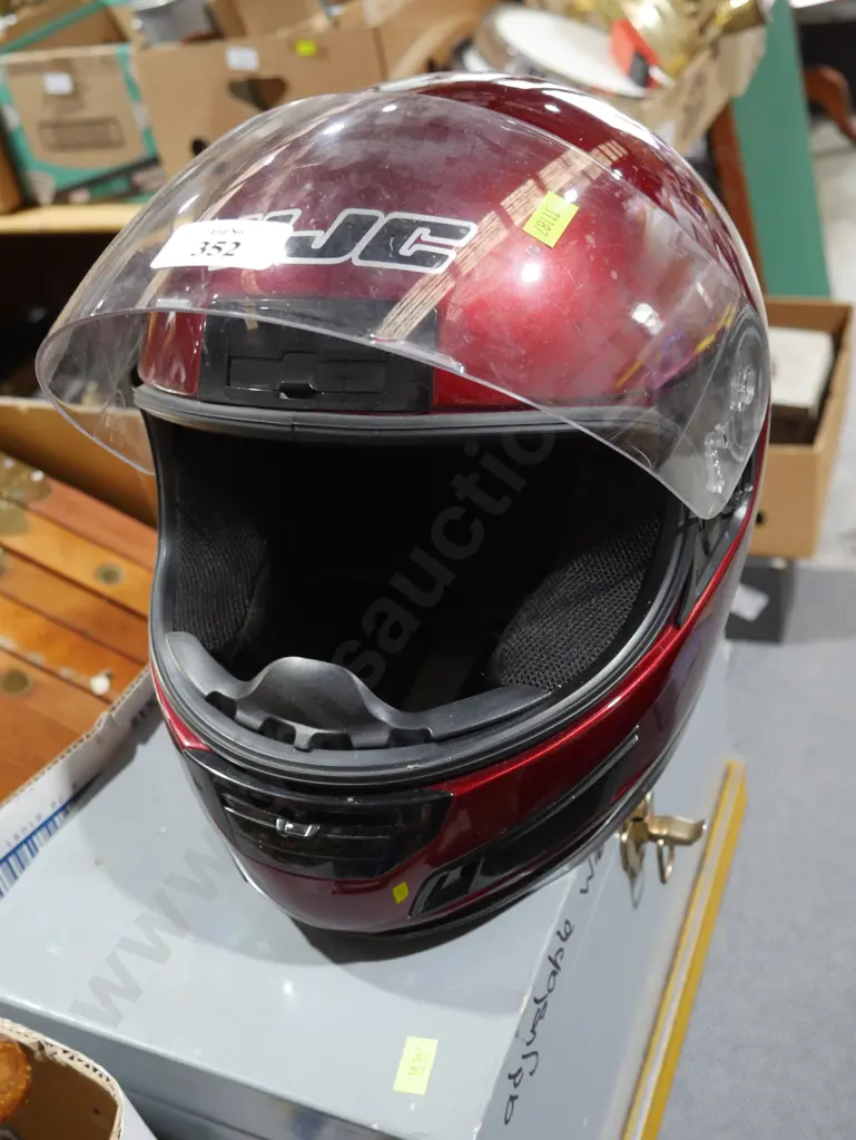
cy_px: 570
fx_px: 1186
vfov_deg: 51.3
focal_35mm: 36
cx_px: 428
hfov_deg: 39.7
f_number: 4
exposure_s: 1/60
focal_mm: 18
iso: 1000
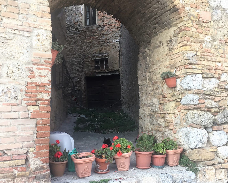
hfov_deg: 47.9
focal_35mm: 38
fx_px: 256
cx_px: 114
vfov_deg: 39.1
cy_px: 101
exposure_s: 1/104
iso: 25
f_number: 2.2
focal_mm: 4.15
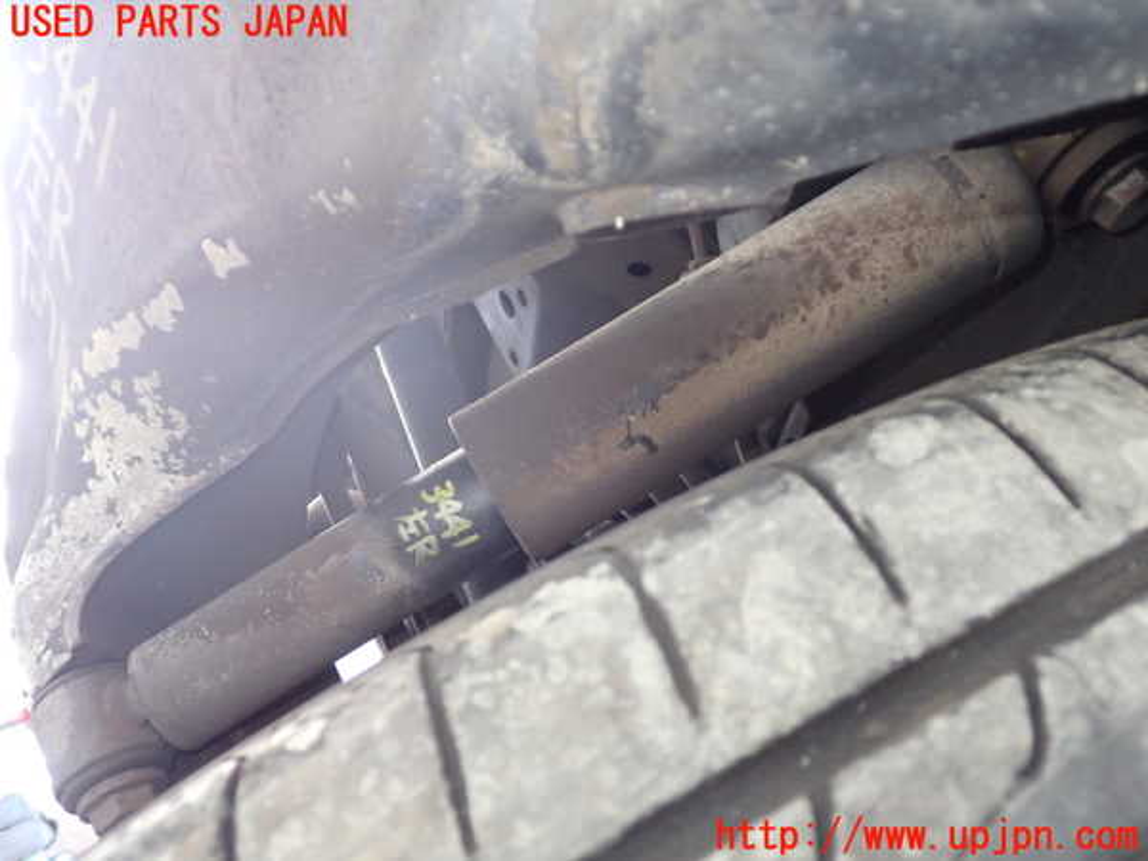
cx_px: 574
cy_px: 430
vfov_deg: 39.7
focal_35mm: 36
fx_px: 1194
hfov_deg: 51.4
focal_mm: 6.37
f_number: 2.5
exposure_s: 1/40
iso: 400
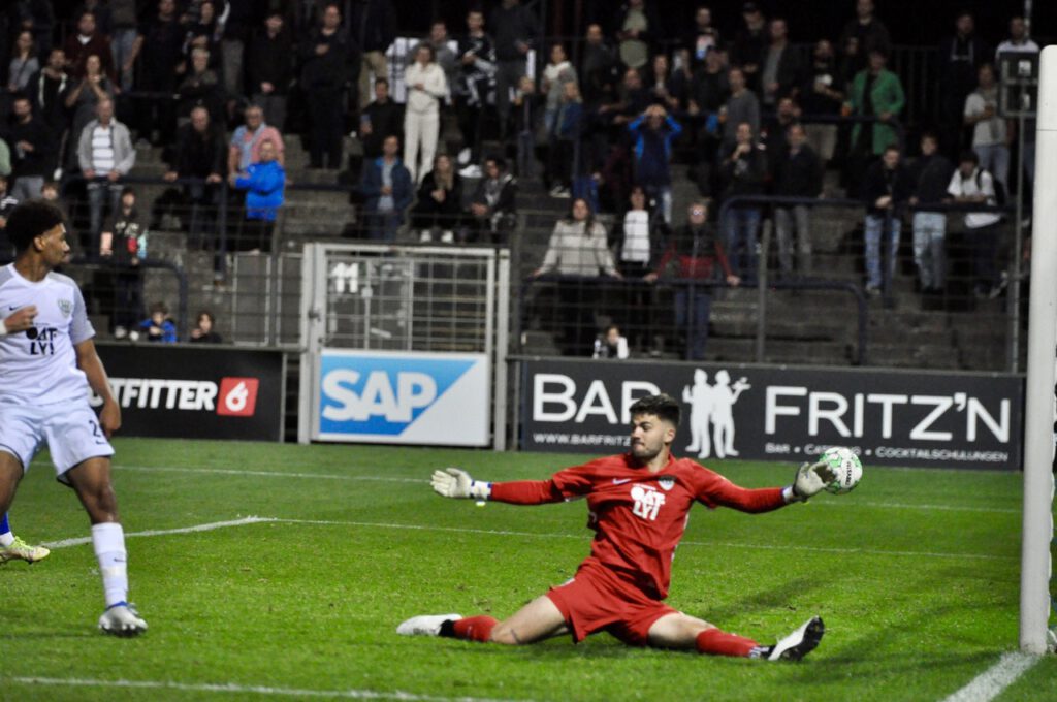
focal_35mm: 240
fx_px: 7038
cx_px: 528
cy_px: 351
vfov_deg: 5.7
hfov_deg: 8.6
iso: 3200
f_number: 2.8
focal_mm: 160
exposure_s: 1/1600
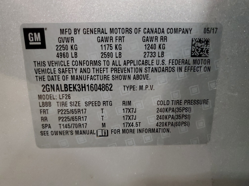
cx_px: 124
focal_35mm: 26
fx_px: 187
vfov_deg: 53.1
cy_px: 93
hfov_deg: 67.3
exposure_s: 1/15
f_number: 1.5
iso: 328
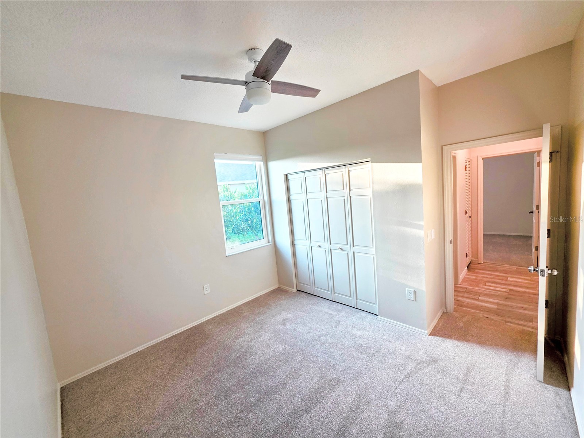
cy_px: 219
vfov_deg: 89.9
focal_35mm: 13
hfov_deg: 106.2
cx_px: 292
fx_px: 219
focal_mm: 2.2
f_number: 1.9
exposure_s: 1/120
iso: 125
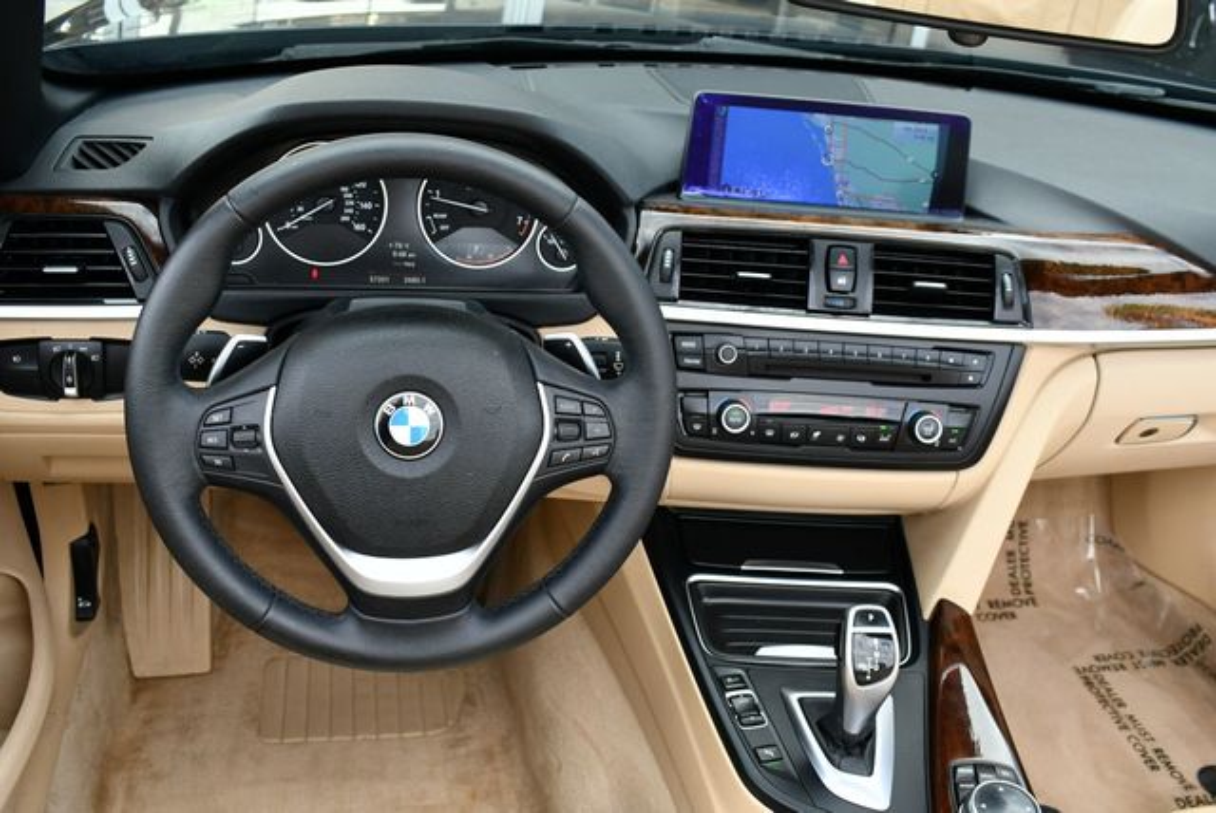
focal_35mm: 36
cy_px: 406
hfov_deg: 53.1
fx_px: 1217
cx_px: 608
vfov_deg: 36.9
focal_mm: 18
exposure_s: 1/250
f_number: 4.5
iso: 400
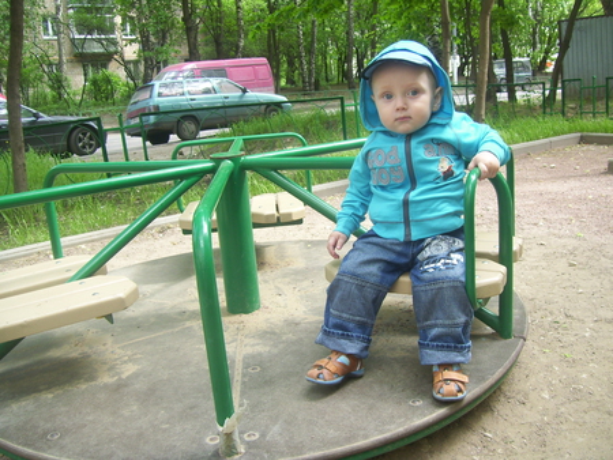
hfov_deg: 51.3
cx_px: 306
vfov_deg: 39.7
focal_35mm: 36
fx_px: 638
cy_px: 230
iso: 80
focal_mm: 6
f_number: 2.7
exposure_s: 1/125
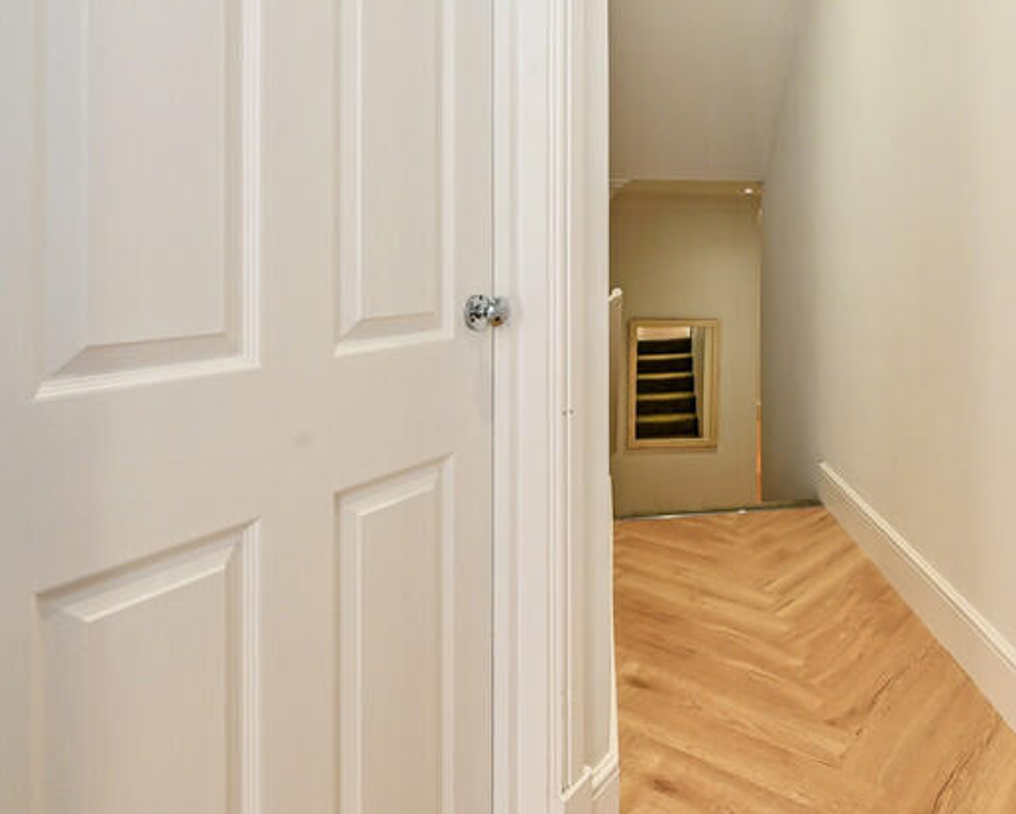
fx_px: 782
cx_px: 764
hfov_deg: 62.2
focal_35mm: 26
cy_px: 257
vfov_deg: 53.6
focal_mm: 14
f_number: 9
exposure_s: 1/10
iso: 400
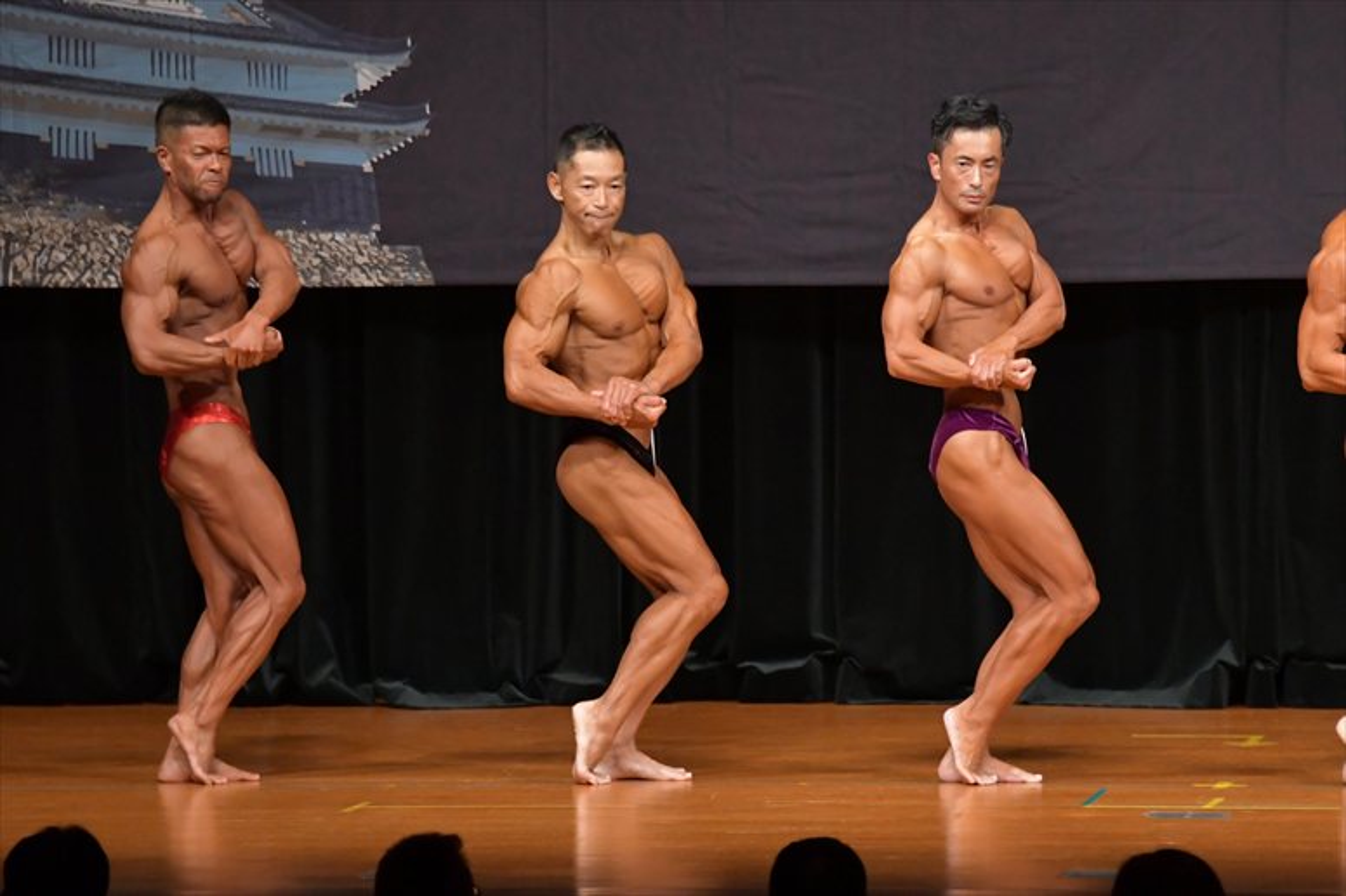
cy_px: 448
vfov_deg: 5.1
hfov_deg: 7.6
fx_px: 10090
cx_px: 673
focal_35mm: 270
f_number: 5.6
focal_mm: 180
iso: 5000
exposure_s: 1/400
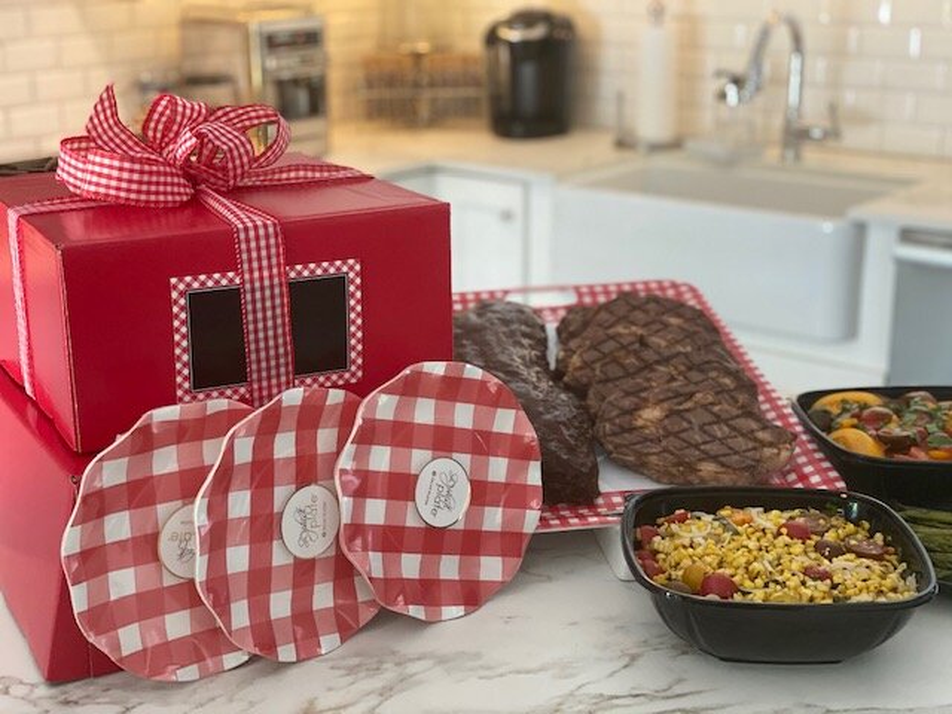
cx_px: 476
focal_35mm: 52
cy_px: 357
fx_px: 1430
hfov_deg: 36.8
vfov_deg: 28.0
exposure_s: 1/38
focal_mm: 6
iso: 160
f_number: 2
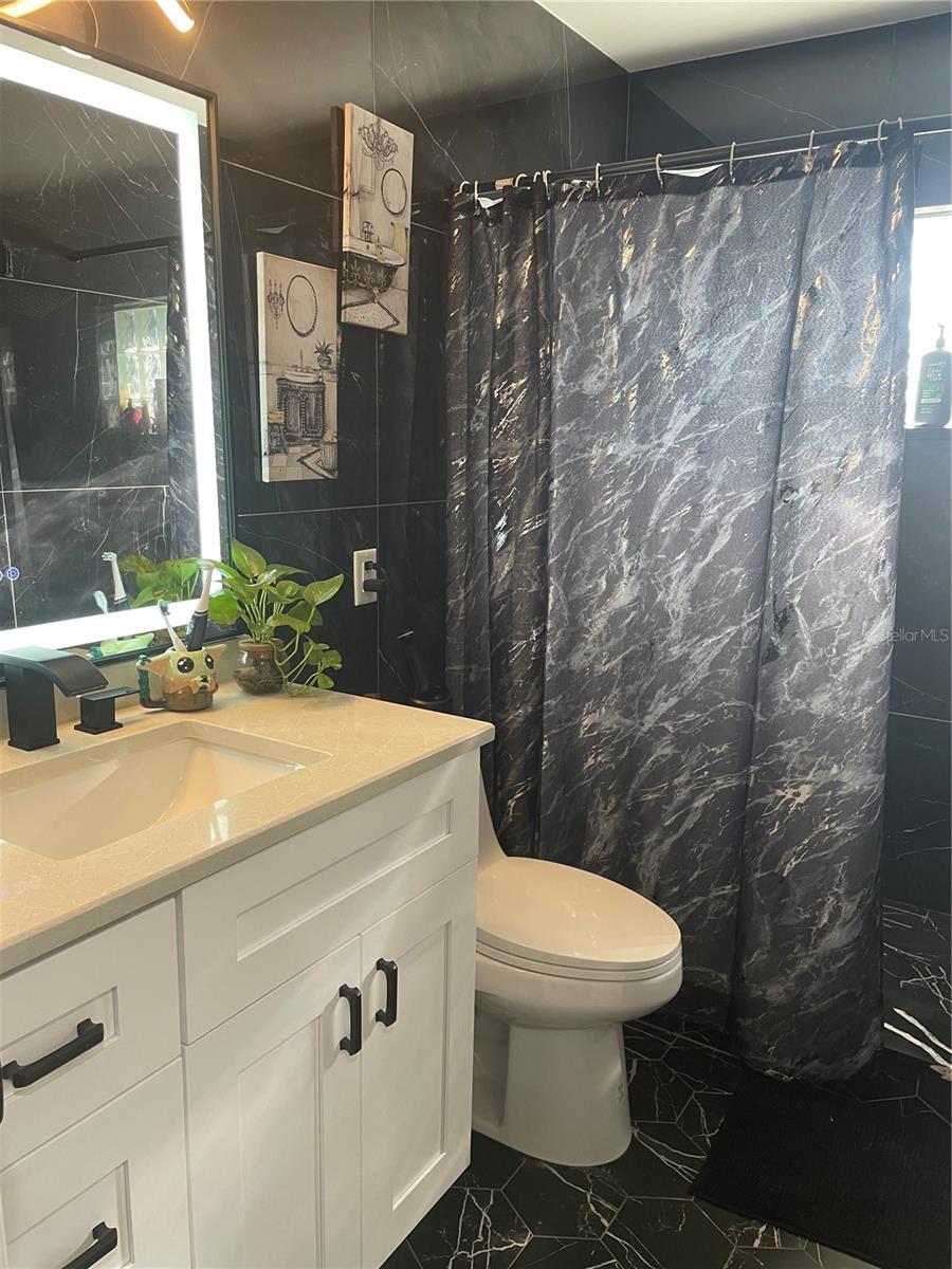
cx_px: 476
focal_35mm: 26
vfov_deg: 67.3
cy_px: 634
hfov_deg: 53.1
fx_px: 953
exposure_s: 1/60
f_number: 1.6
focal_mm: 4.2
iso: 100
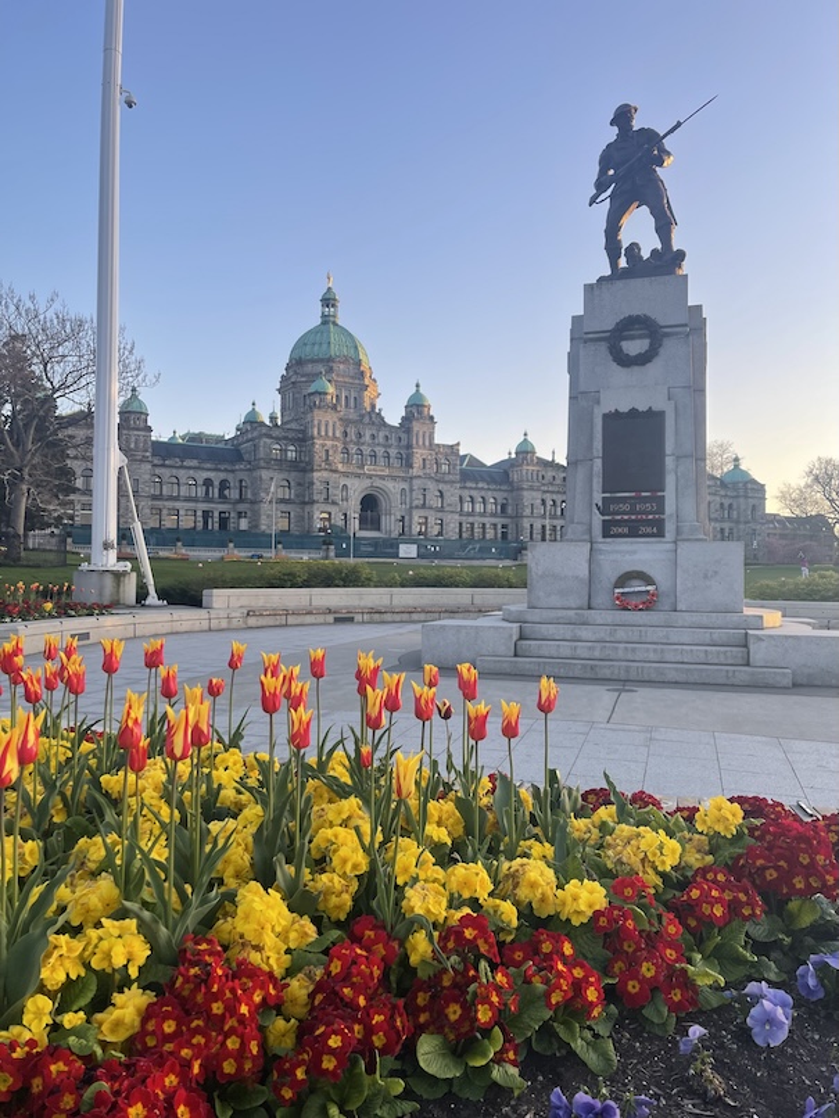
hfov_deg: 53.1
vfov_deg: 67.3
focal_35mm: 26
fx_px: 840
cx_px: 420
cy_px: 559
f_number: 1.6
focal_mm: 5.1
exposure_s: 1/448
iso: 32
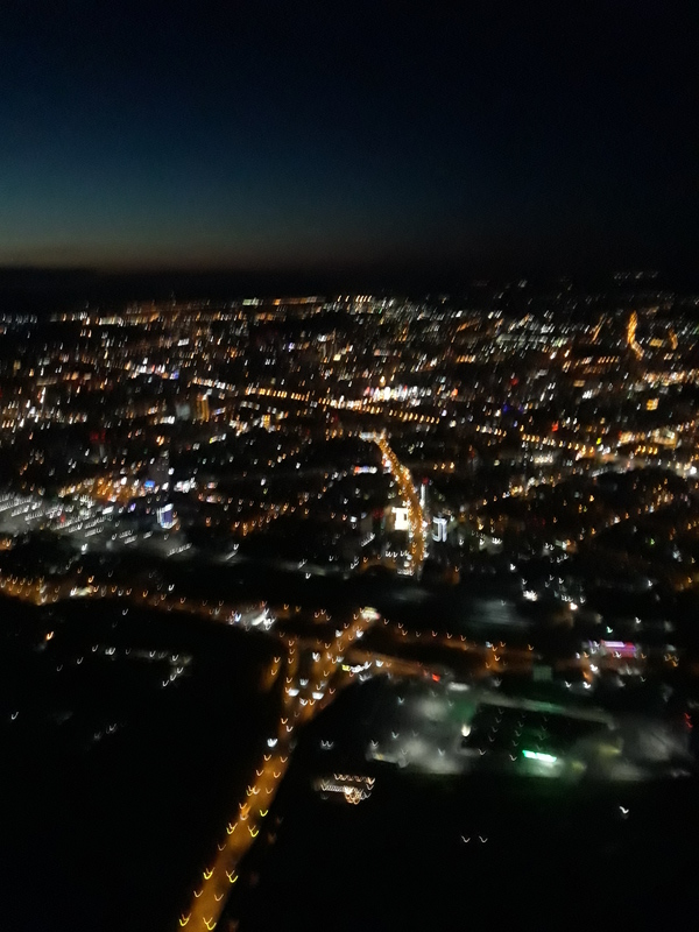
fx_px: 727
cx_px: 350
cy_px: 466
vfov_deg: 65.3
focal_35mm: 27
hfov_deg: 51.4
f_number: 1.7
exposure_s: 1/10
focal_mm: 3.71
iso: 800
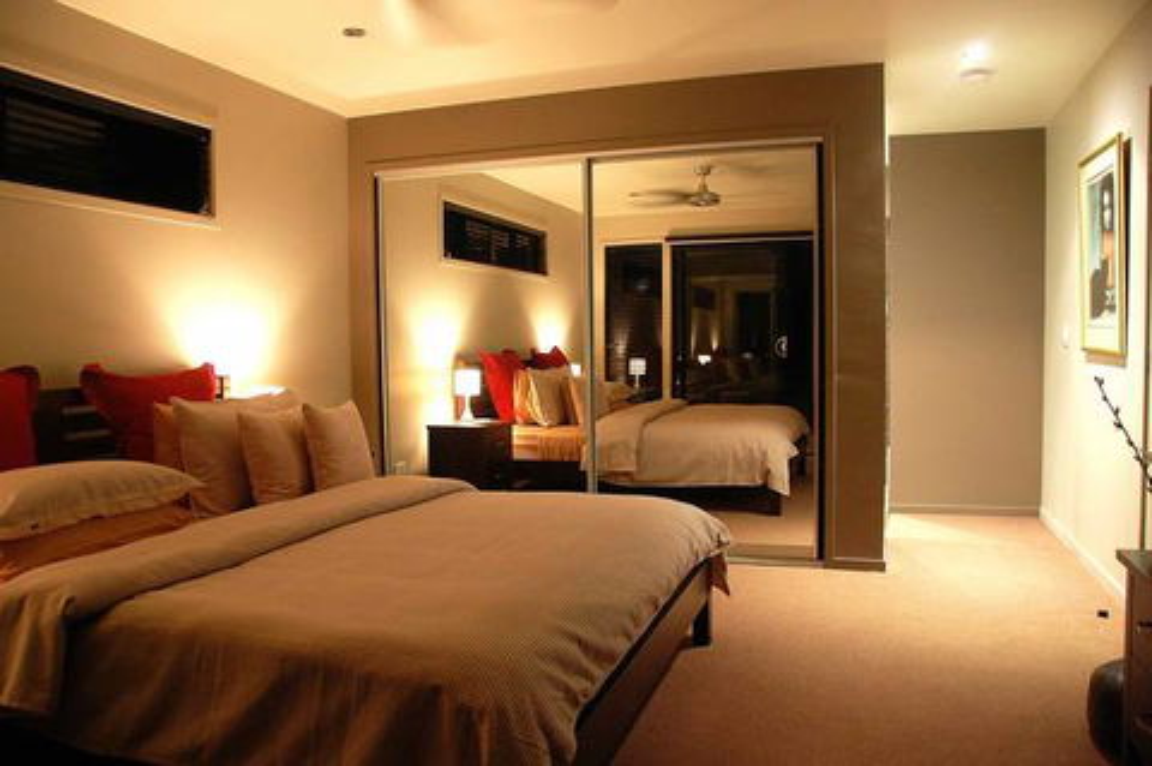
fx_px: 863
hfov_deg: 67.4
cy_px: 383
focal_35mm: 27
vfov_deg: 47.8
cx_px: 576
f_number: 3.5
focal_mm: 18
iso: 800
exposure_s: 1/8
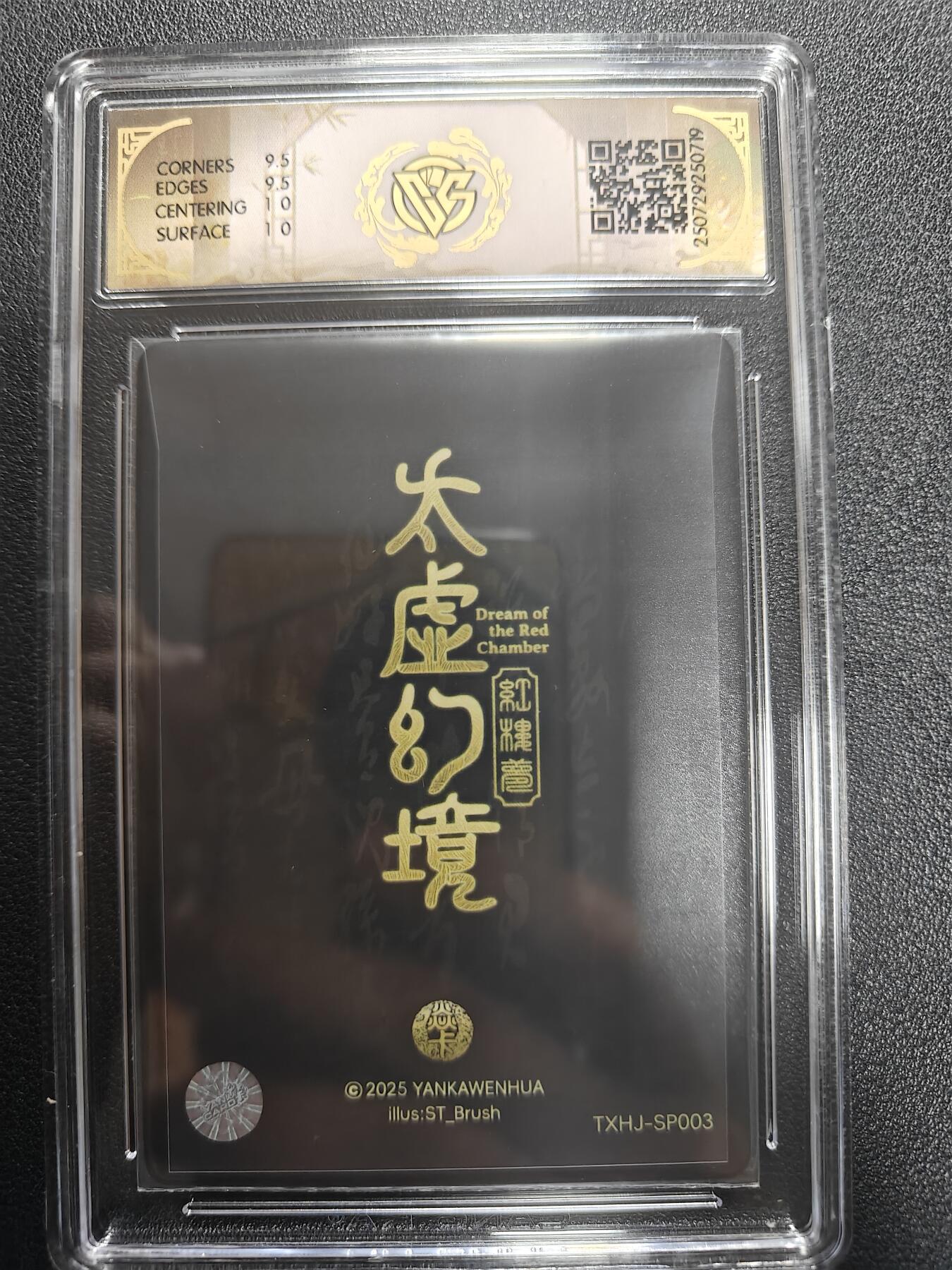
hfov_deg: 56.8
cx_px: 476
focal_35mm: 24
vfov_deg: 71.6
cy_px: 635
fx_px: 880
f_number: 1.8
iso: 160
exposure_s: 1/48
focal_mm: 5.59
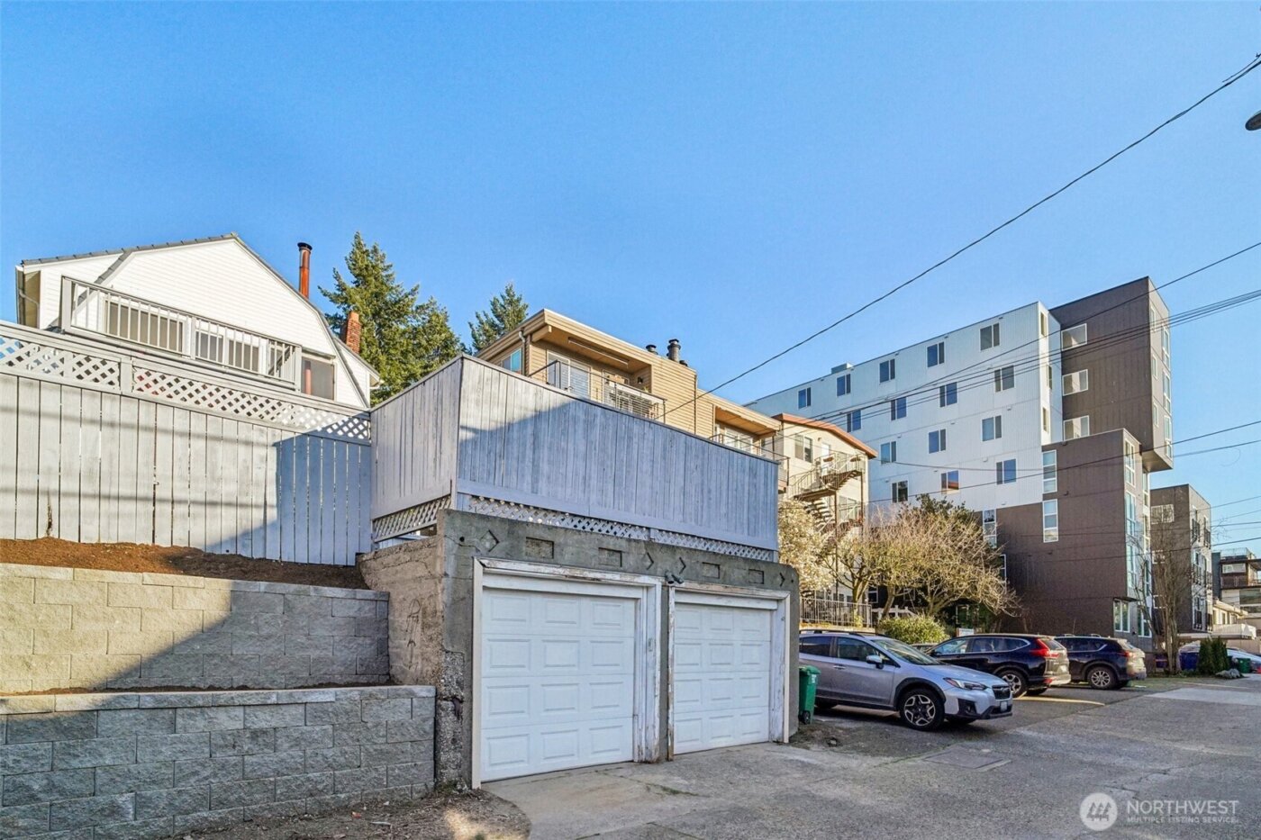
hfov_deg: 96.7
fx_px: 560
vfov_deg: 73.7
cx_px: 630
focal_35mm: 16
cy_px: 420
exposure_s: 1/1000
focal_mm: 16
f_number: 8
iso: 1600
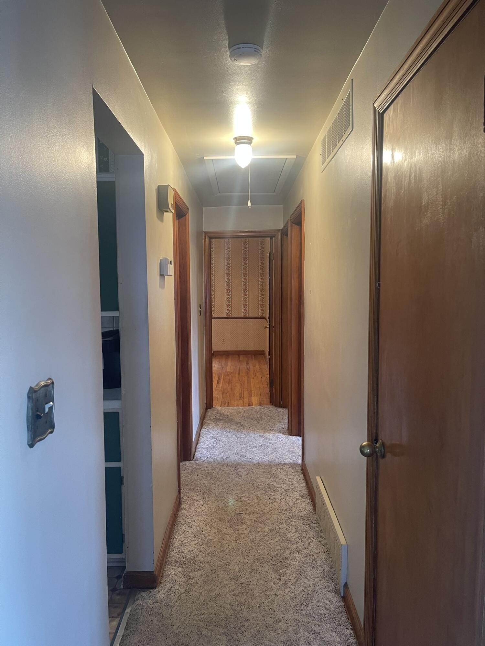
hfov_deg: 54.9
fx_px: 467
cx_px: 242
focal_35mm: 25
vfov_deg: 69.4
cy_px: 323
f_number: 1.6
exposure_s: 1/60
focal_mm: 5.1
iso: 160
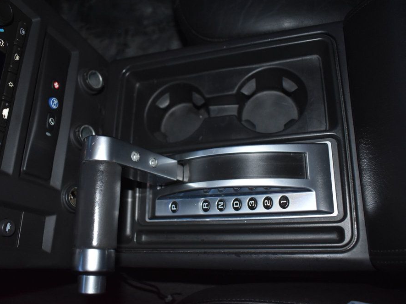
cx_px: 181
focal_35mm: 30
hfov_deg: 59.8
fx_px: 352
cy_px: 153
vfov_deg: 46.8
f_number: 3.5
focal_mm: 18
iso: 1400
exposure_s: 1/60
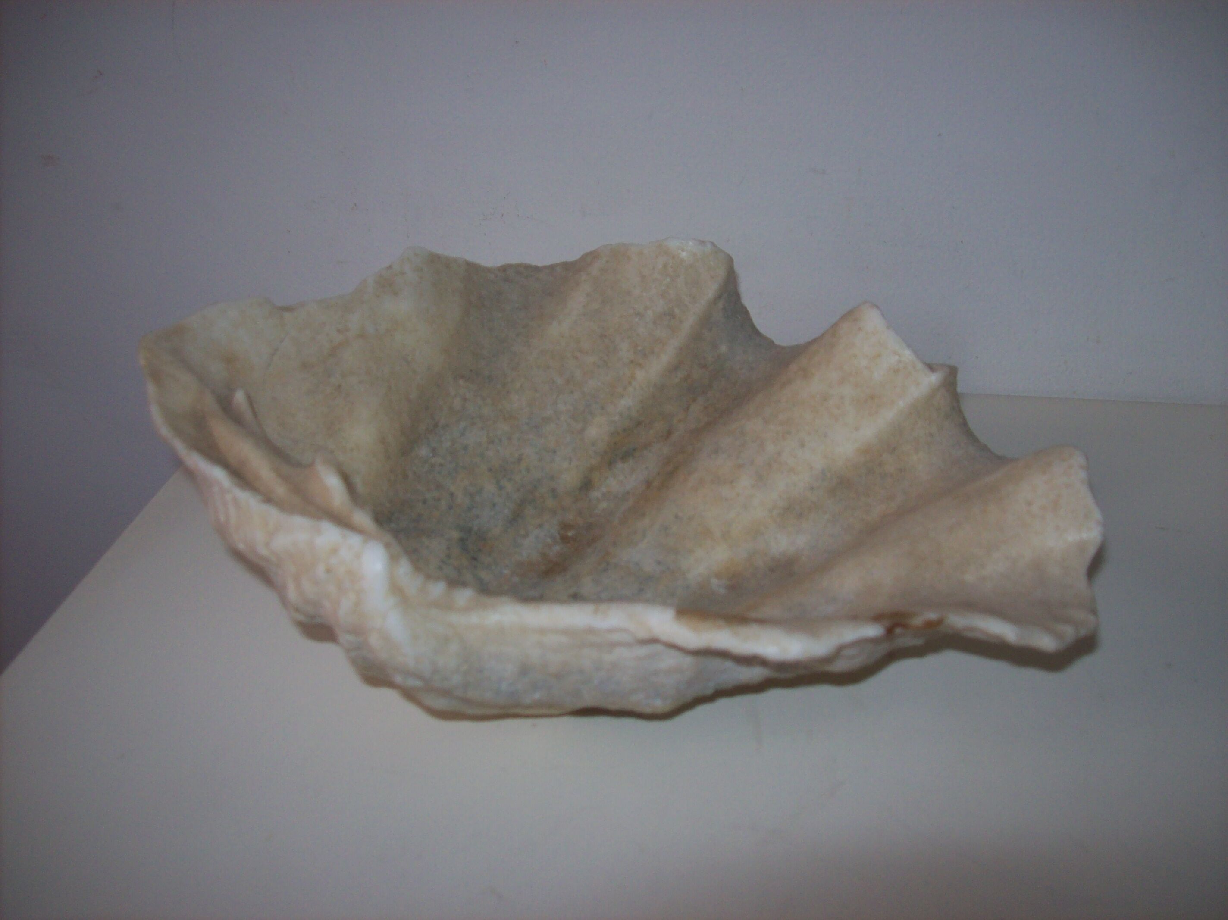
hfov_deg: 51.4
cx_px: 614
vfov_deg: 39.6
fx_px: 1277
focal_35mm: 36
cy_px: 460
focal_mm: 6
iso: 80
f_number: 2.7
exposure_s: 1/64
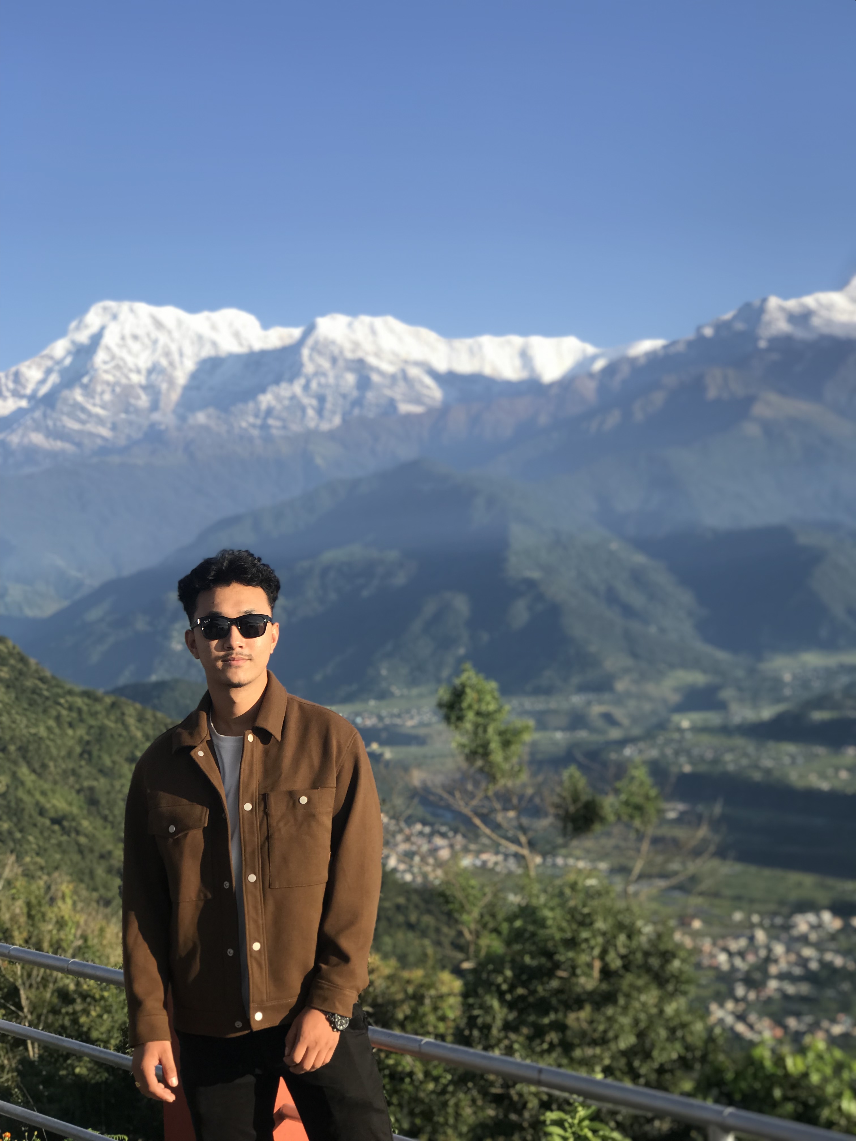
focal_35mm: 57
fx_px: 1879
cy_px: 570
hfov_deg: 25.7
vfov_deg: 33.8
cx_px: 428
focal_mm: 6.6
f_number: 2.8
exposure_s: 1/414
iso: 20
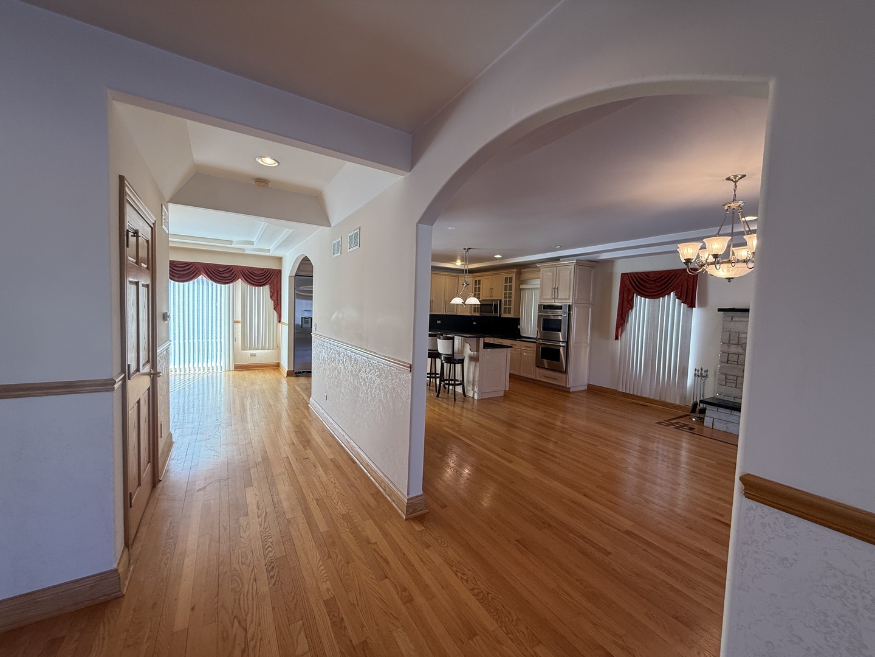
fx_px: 354
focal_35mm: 14
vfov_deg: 85.7
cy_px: 328
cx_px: 438
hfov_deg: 102.1
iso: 100
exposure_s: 1/120
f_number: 2.2
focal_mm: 2.22
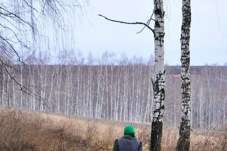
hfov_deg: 9.4
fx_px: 1373
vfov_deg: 6.3
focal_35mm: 218
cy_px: 151
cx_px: 197
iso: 320
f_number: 5.3
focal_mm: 62
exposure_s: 1/45
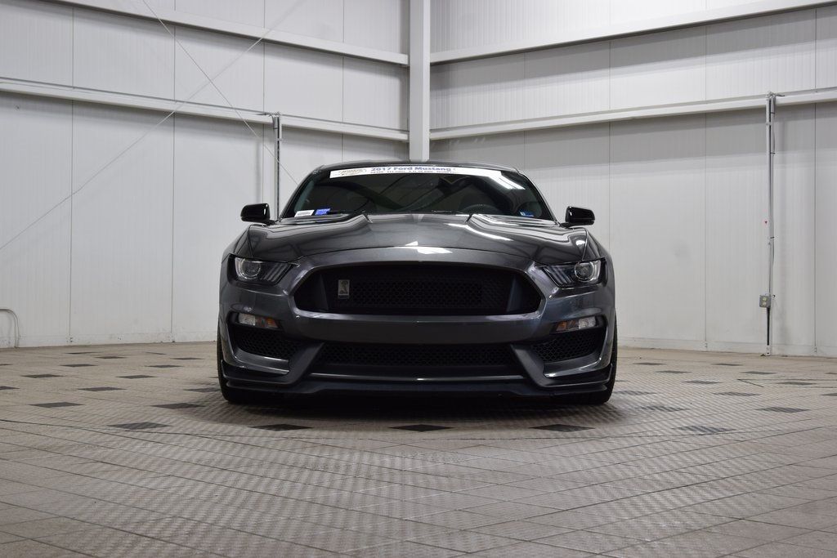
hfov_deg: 35.0
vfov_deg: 23.8
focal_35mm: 57
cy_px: 279
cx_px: 418
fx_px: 1325
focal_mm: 38
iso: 400
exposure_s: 1/25
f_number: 7.1
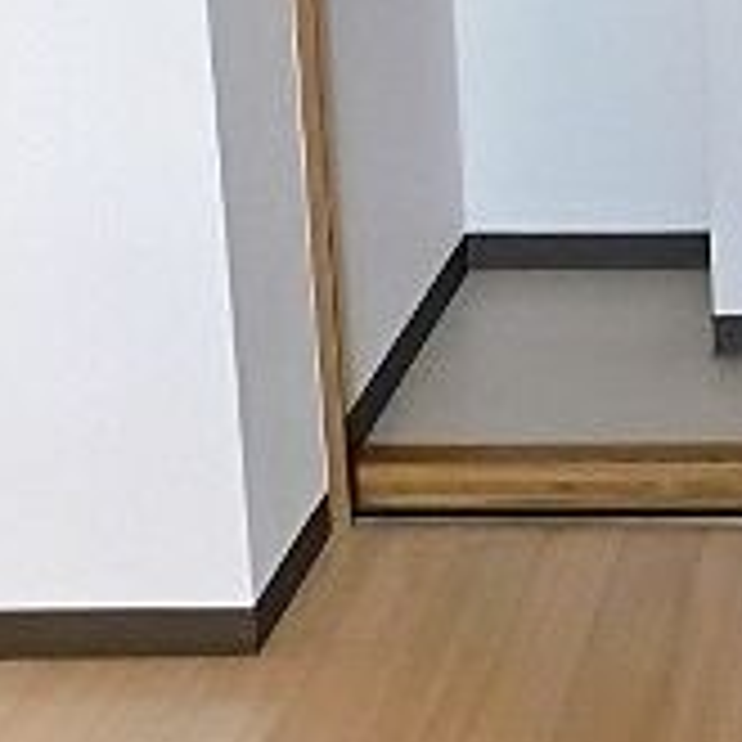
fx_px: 1916
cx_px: 1061
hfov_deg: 19.5
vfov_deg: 19.6
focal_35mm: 79
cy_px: -301
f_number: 3
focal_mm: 4
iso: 320
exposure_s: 1/30
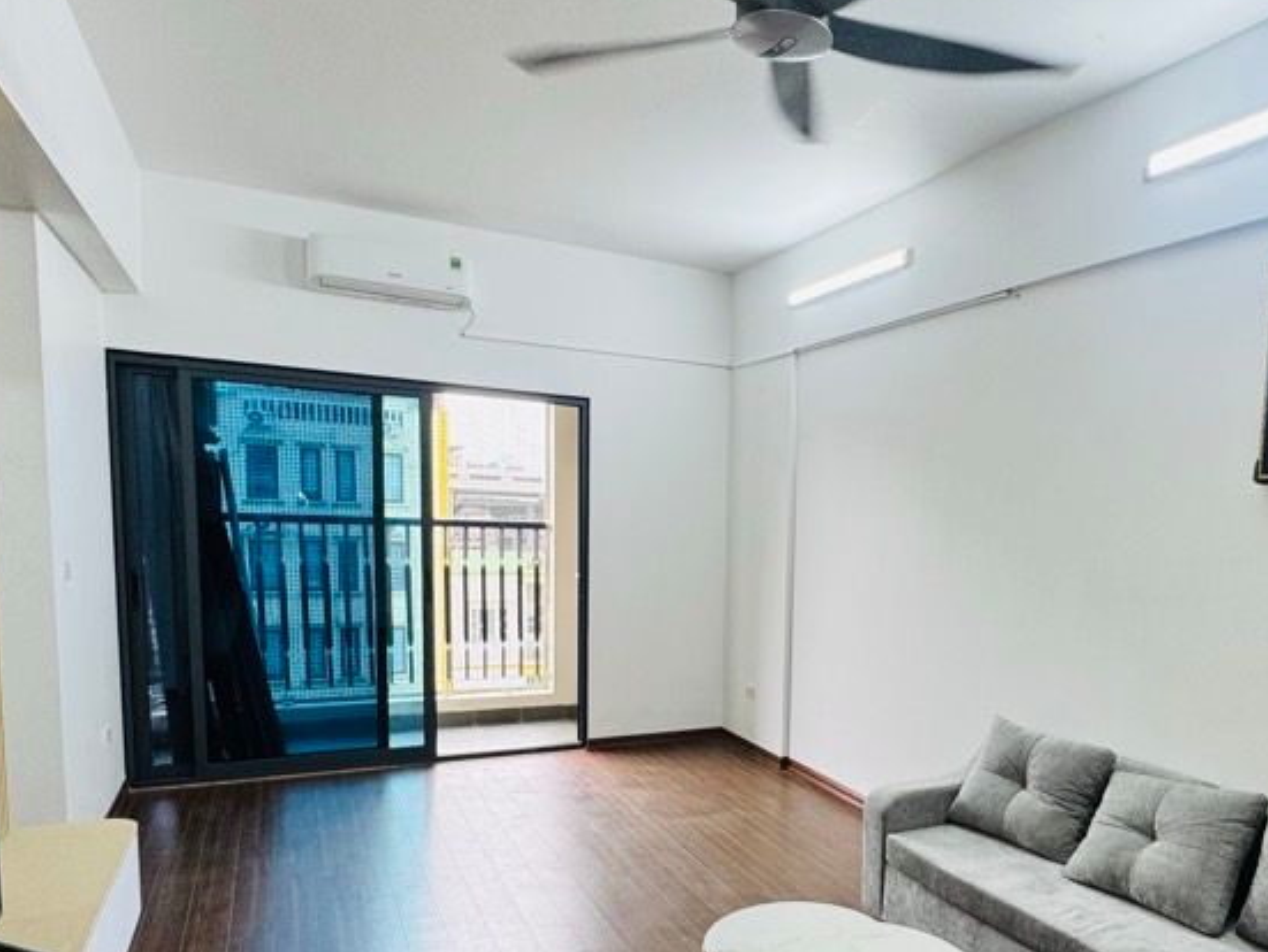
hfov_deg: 65.4
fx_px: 953
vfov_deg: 52.2
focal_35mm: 26
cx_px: 851
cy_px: 628
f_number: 2.2
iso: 80
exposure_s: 1/100
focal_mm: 2.22
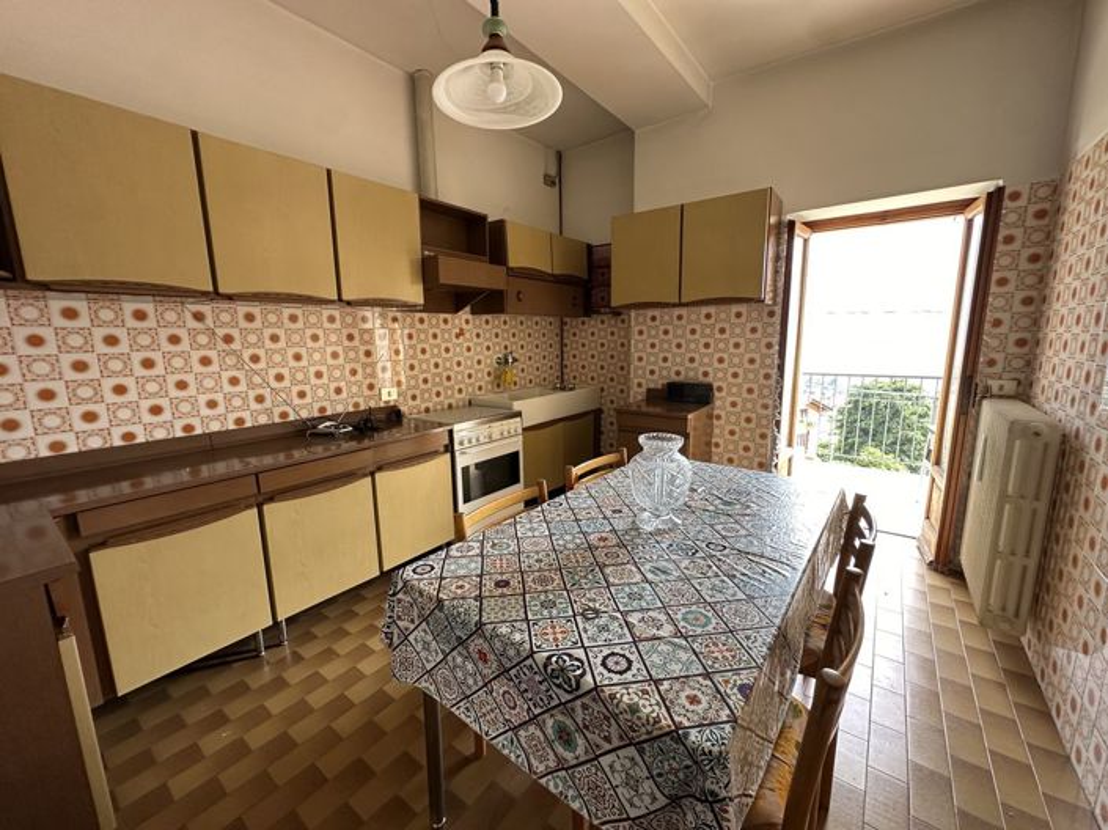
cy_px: 415
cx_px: 554
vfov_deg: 85.6
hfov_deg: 102.1
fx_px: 448
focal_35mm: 14
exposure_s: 1/99
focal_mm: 2.22
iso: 125
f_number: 2.2
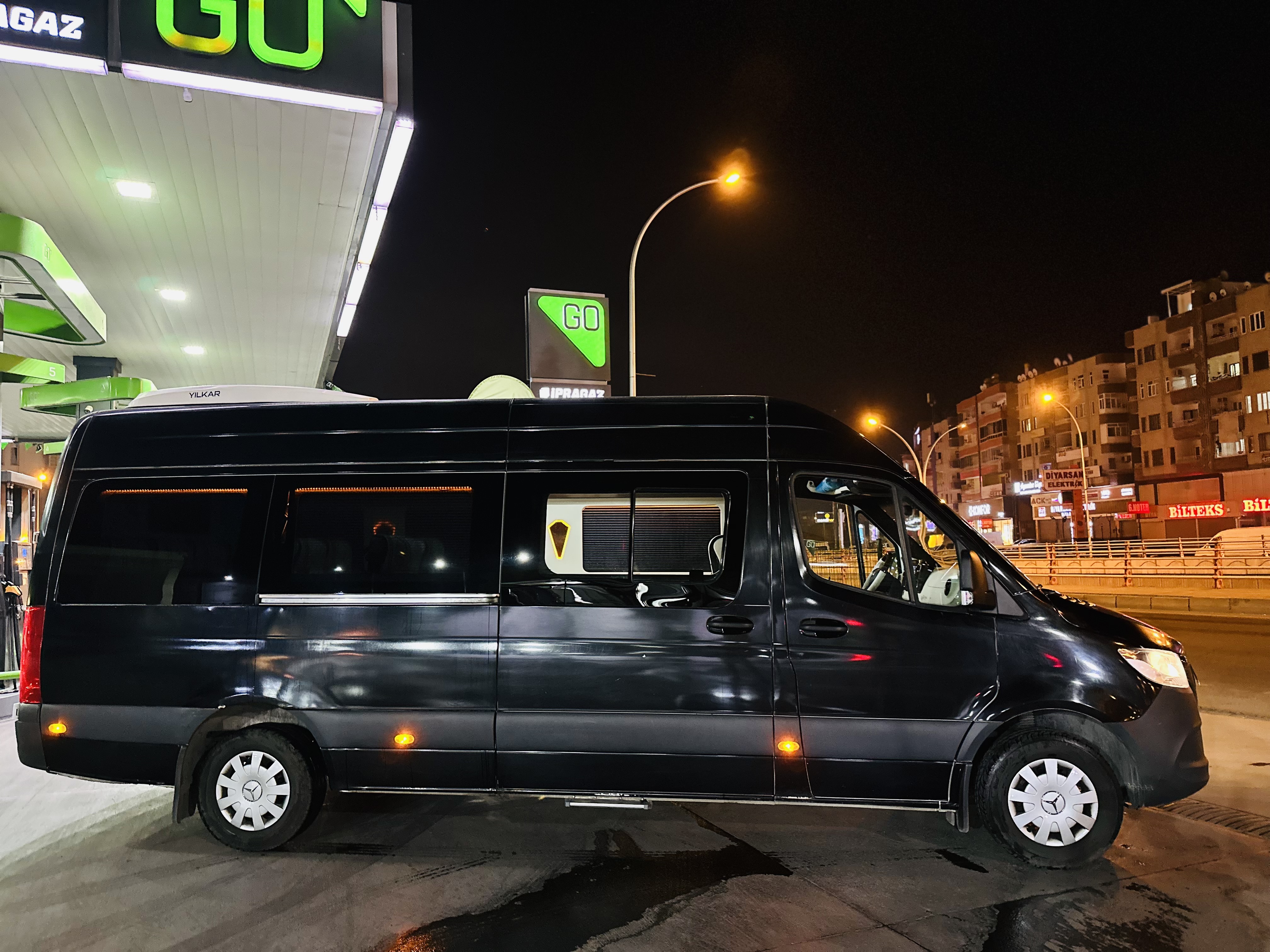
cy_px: 476
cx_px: 635
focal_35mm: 24
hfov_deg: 71.6
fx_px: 881
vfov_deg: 56.8
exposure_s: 1/25
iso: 800
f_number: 1.78
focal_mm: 6.86
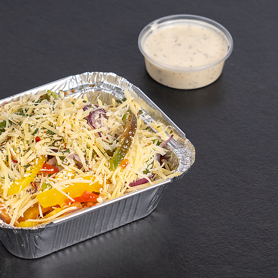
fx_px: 1054
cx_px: 88
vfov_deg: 15.0
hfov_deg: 15.0
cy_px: 140
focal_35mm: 116
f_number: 9
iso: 100
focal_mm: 90
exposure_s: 1/160
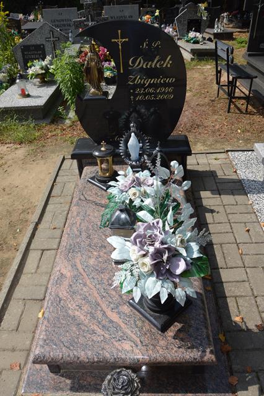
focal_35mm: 27
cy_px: 198
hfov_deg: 47.9
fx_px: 297
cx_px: 132
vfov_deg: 67.4
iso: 100
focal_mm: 18
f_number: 9
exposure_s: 1/200
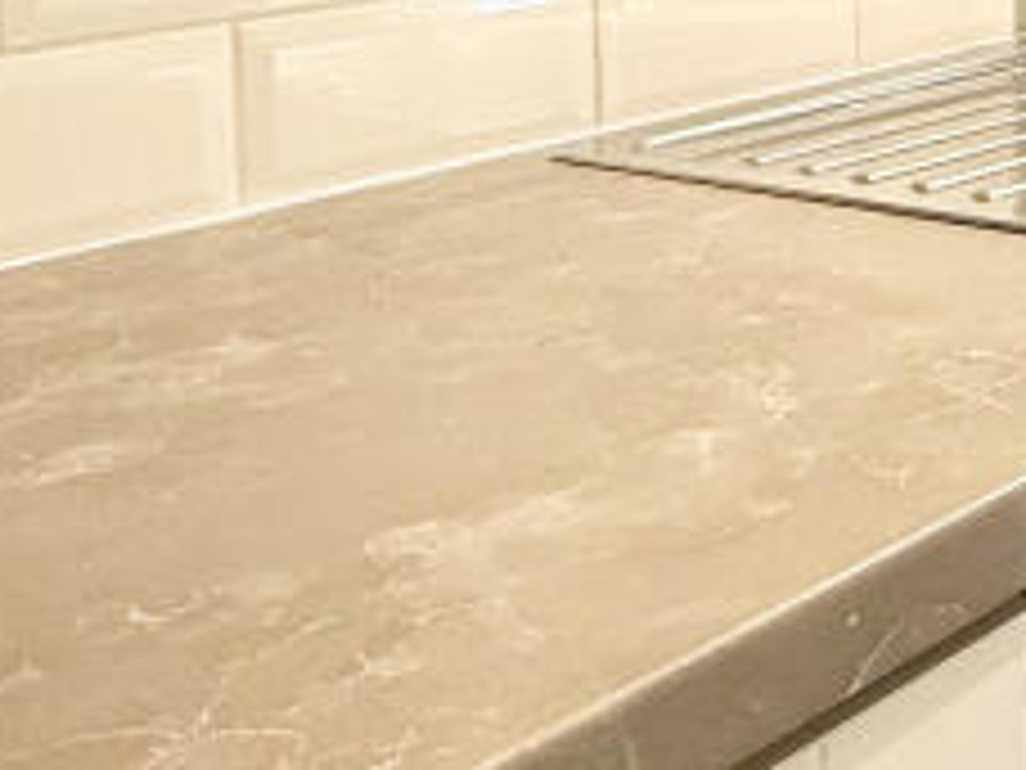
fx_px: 1867
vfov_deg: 21.4
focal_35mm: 63
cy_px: -194
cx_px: 1516
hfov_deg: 24.4
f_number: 2.2
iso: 160
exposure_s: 1/100
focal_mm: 2.22
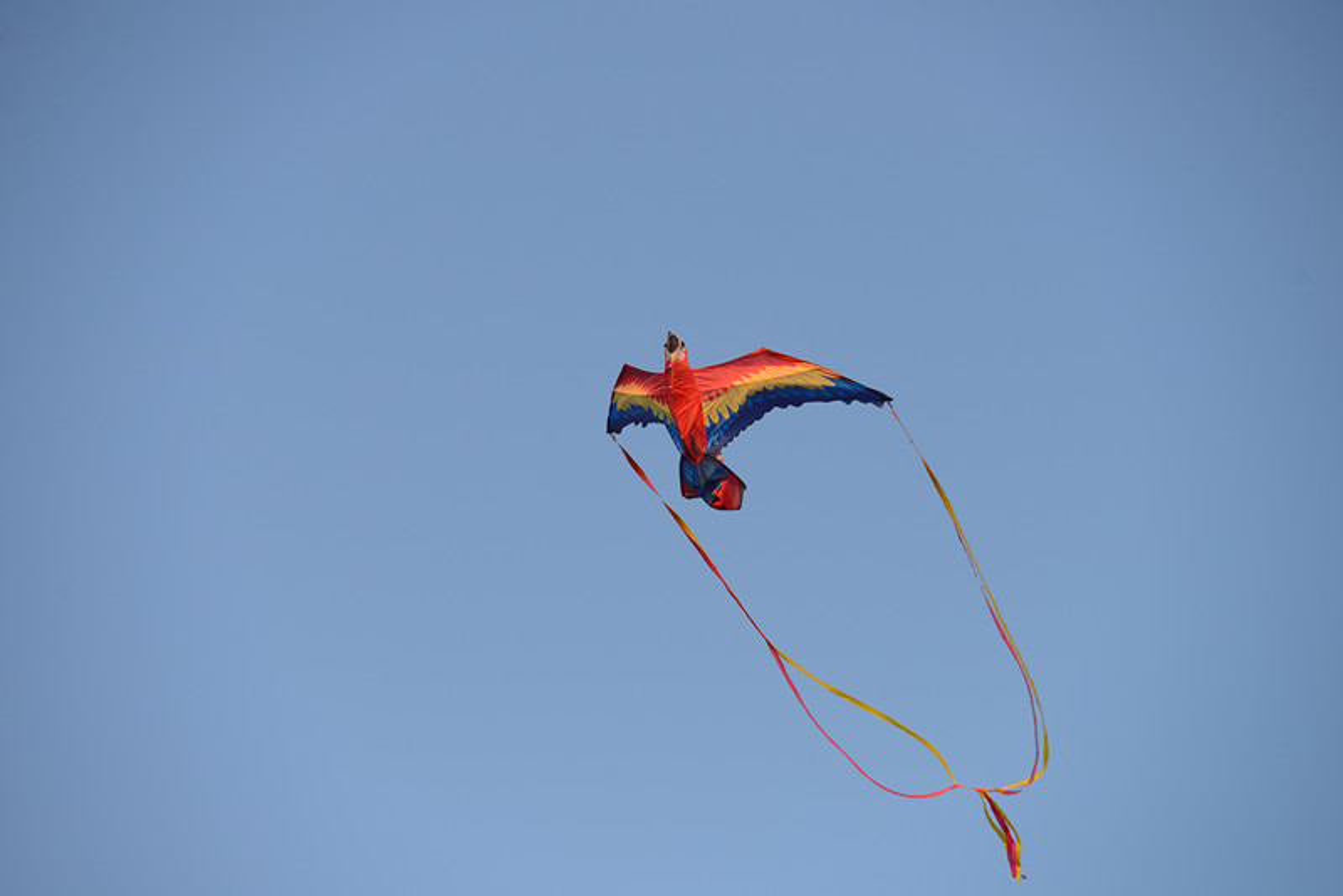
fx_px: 7463
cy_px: 448
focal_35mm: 200
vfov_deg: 6.9
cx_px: 672
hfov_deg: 10.3
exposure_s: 1/500
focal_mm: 200
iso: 320
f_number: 5.6
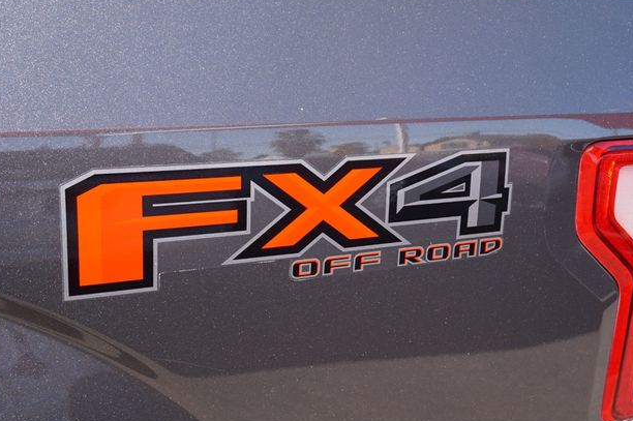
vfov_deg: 29.5
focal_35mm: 46
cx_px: 305
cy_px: 208
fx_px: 800
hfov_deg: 43.2
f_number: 7.1
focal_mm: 29
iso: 100
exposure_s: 1/80
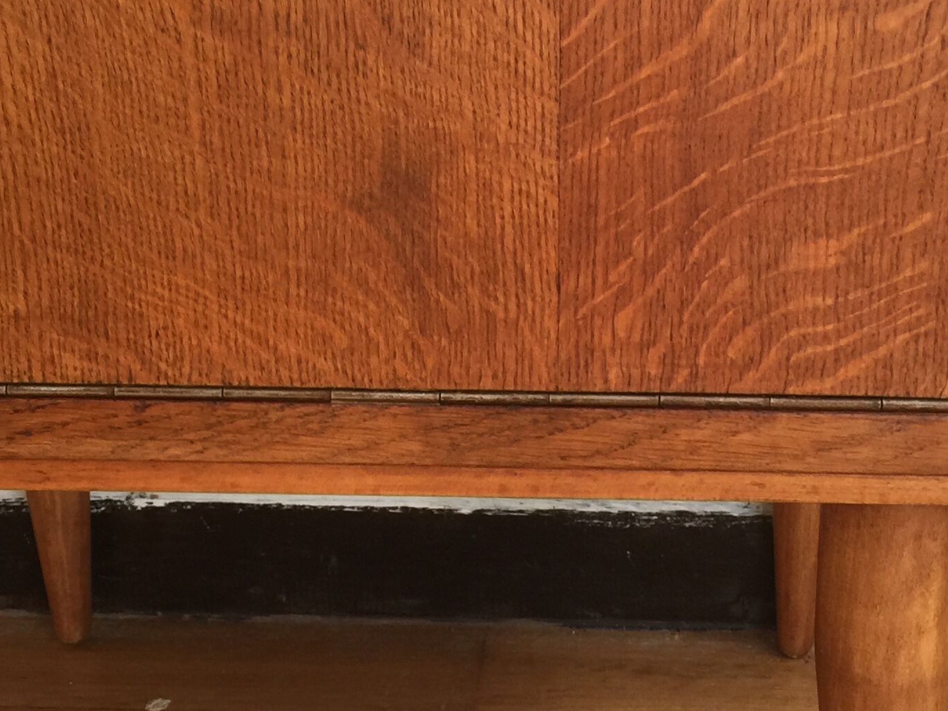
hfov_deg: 28.1
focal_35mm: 69
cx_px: 531
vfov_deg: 21.3
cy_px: 279
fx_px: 1890
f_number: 2.2
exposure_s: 1/33
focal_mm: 4.15
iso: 32
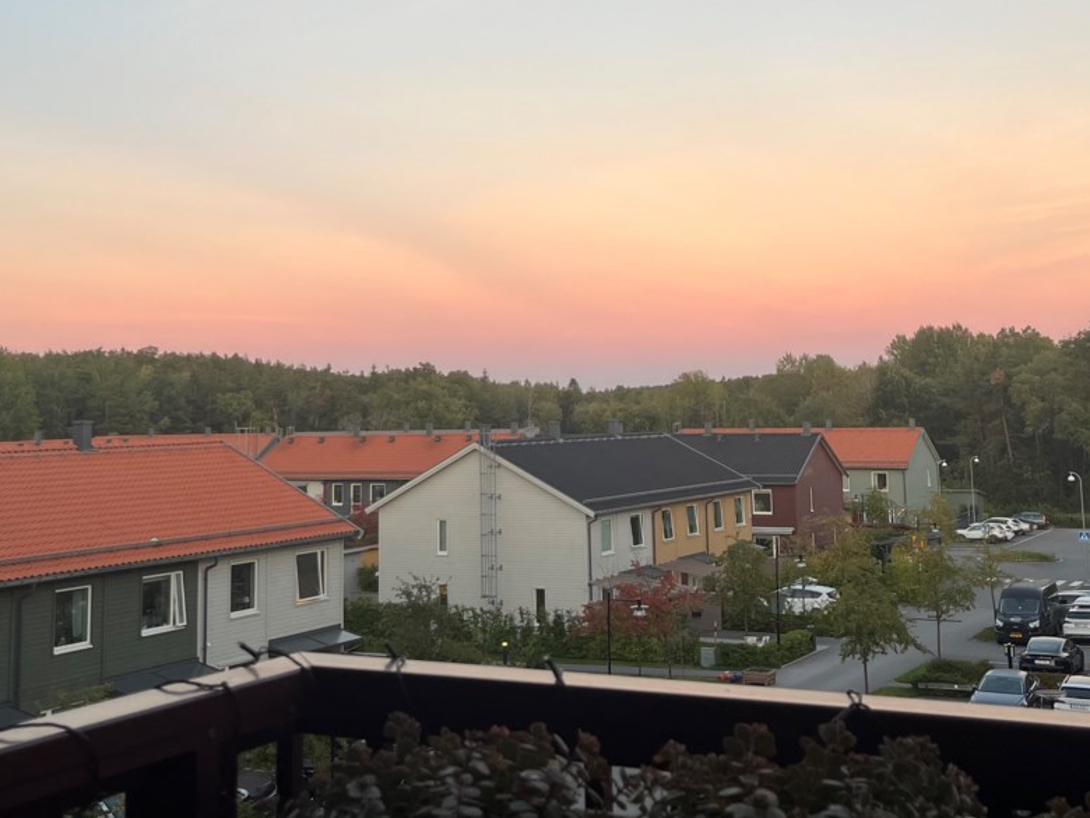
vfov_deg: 29.8
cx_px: 527
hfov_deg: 39.7
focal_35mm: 48
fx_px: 1511
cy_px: 201
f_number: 1.6
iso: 40
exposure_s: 1/122
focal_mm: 5.1
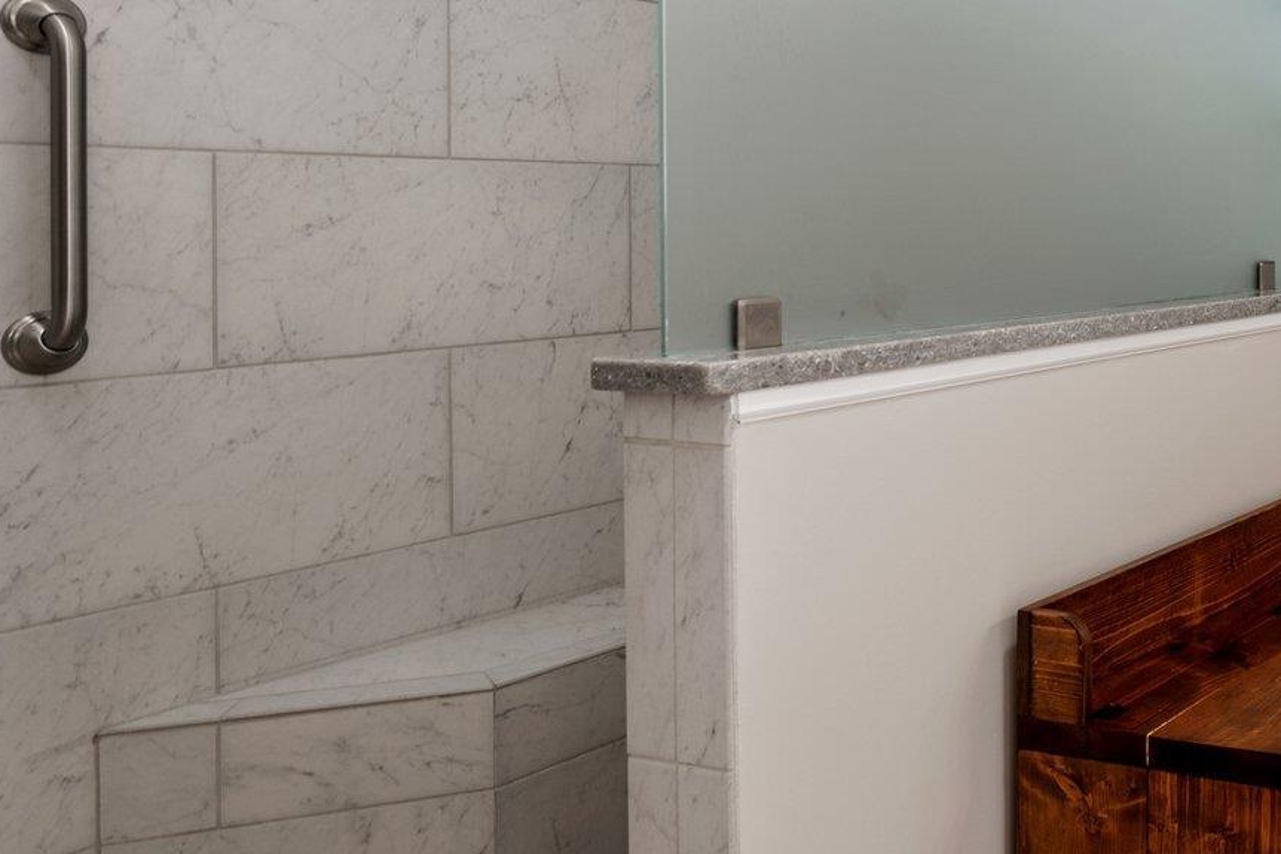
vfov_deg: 34.4
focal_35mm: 38
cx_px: 1502
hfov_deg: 38.7
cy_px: 229
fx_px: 1352
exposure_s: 1/13
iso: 250
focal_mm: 16
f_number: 9
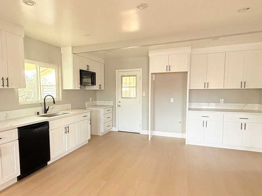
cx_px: 113
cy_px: 105
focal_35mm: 22
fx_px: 167
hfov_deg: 76.0
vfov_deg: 61.0
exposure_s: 1/120
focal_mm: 2.22
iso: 400
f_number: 2.2
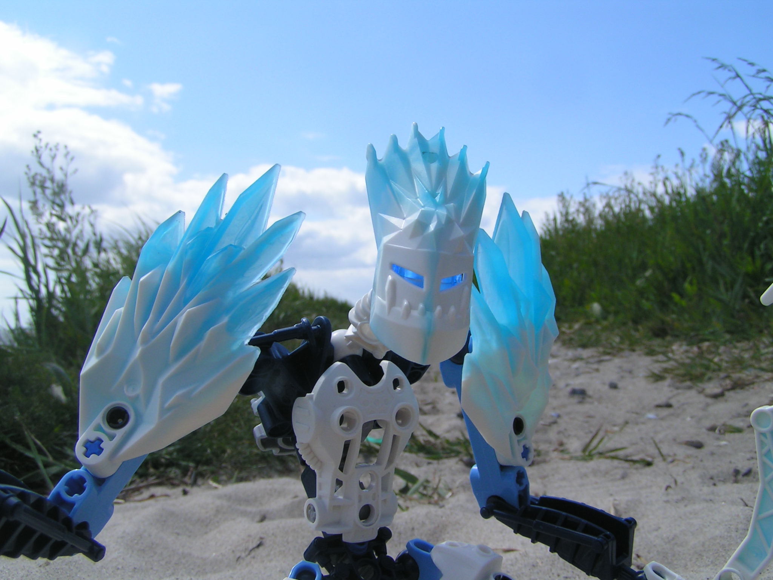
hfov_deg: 49.0
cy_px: 290
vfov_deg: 37.7
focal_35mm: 38
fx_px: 849
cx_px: 386
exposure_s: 1/500
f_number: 5.6
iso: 50
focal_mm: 5.8
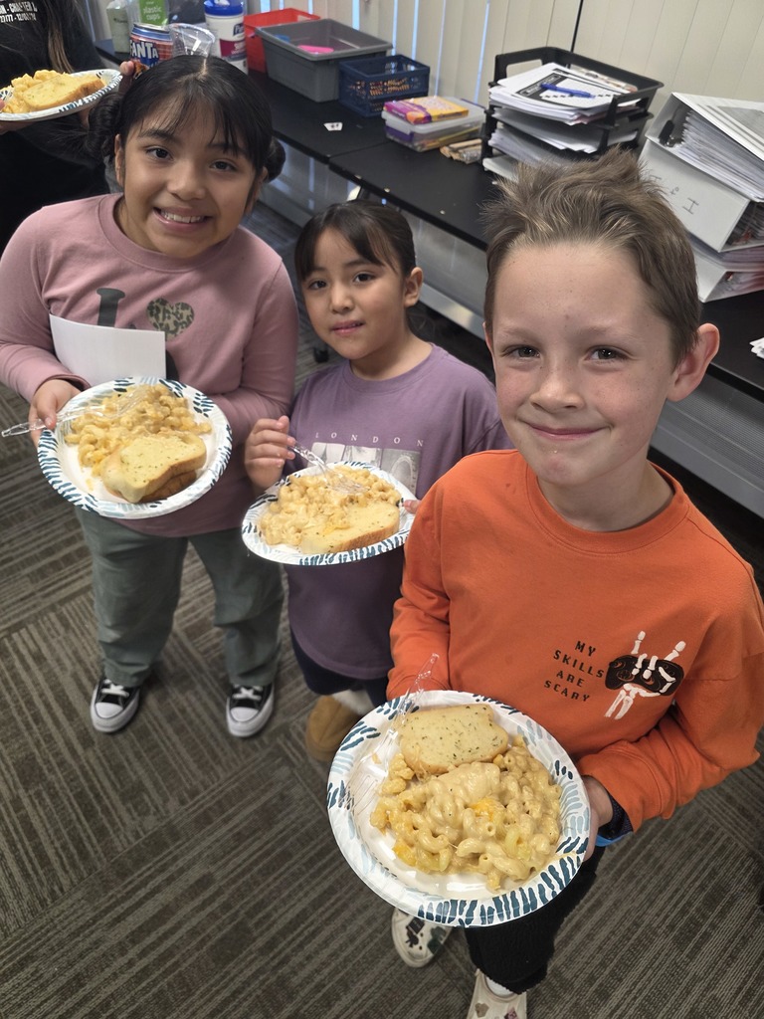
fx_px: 677
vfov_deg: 73.9
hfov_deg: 58.9
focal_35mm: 23
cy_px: 510
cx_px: 382
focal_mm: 6.3
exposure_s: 1/120
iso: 200
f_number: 1.7
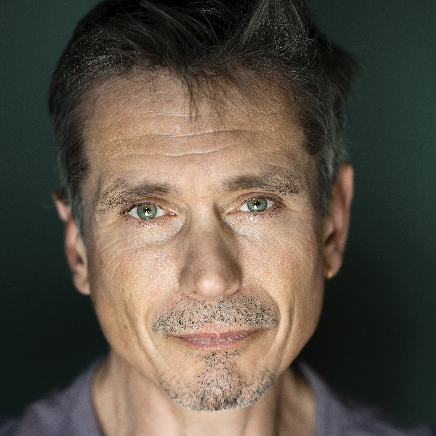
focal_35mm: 173
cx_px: 219
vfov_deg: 10.1
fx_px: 2465
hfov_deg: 10.1
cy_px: 262
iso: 320
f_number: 2.8
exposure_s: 1/400
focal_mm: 135
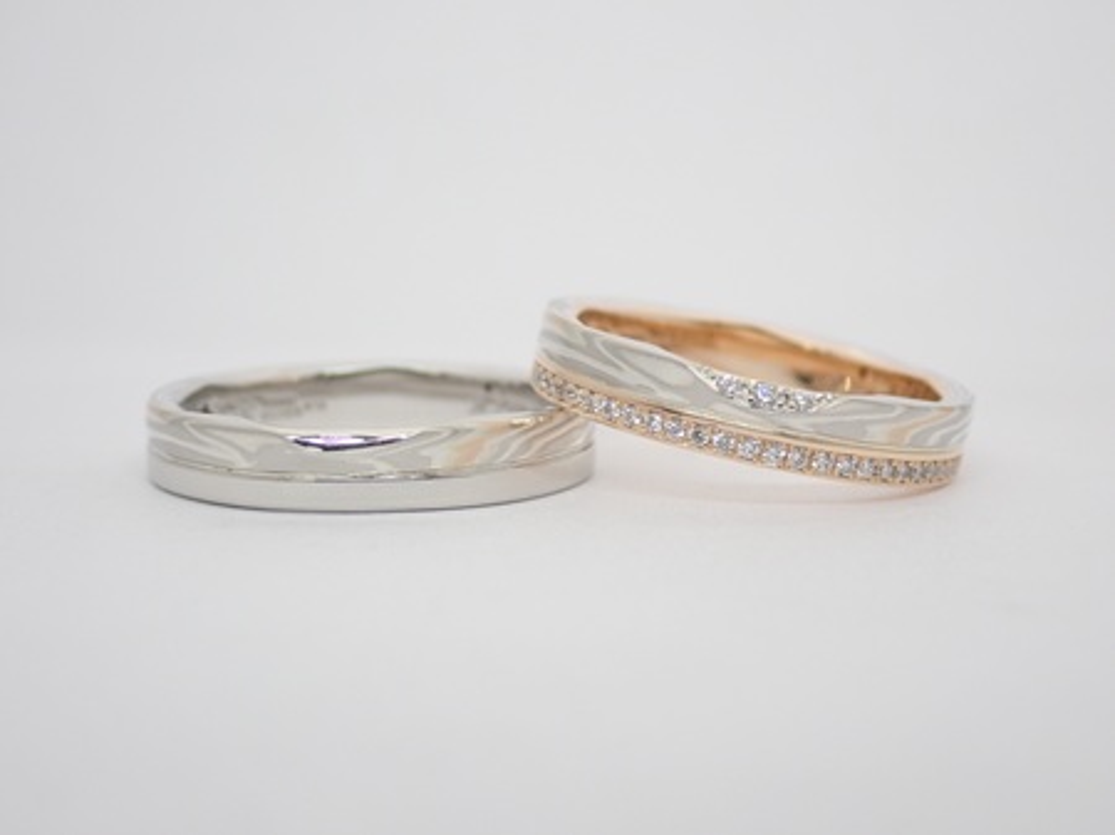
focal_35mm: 77
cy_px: 418
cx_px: 558
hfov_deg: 25.3
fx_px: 2479
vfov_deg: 19.1
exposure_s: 1/125
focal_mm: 13.65
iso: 200
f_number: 4.1
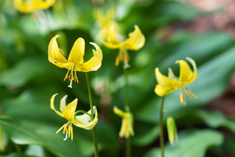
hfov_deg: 20.4
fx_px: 653
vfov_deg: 13.7
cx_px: 118
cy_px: 78
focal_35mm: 100
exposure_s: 1/100
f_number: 4
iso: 100
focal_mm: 100
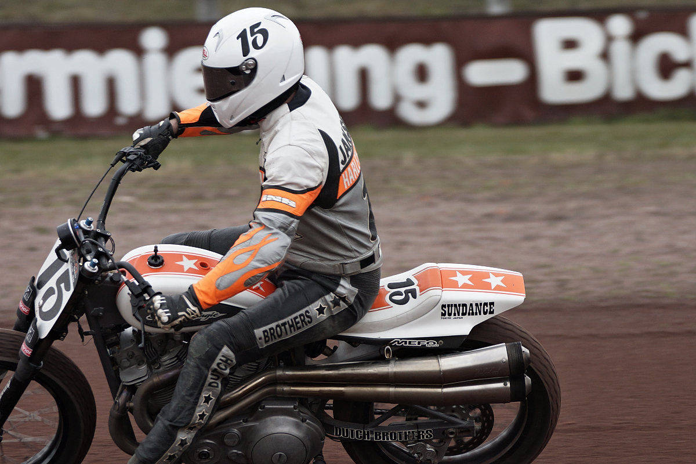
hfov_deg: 6.5
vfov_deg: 4.4
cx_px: 348
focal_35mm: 315
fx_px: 6090
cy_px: 232
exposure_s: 1/640
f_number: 5
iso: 500
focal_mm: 210
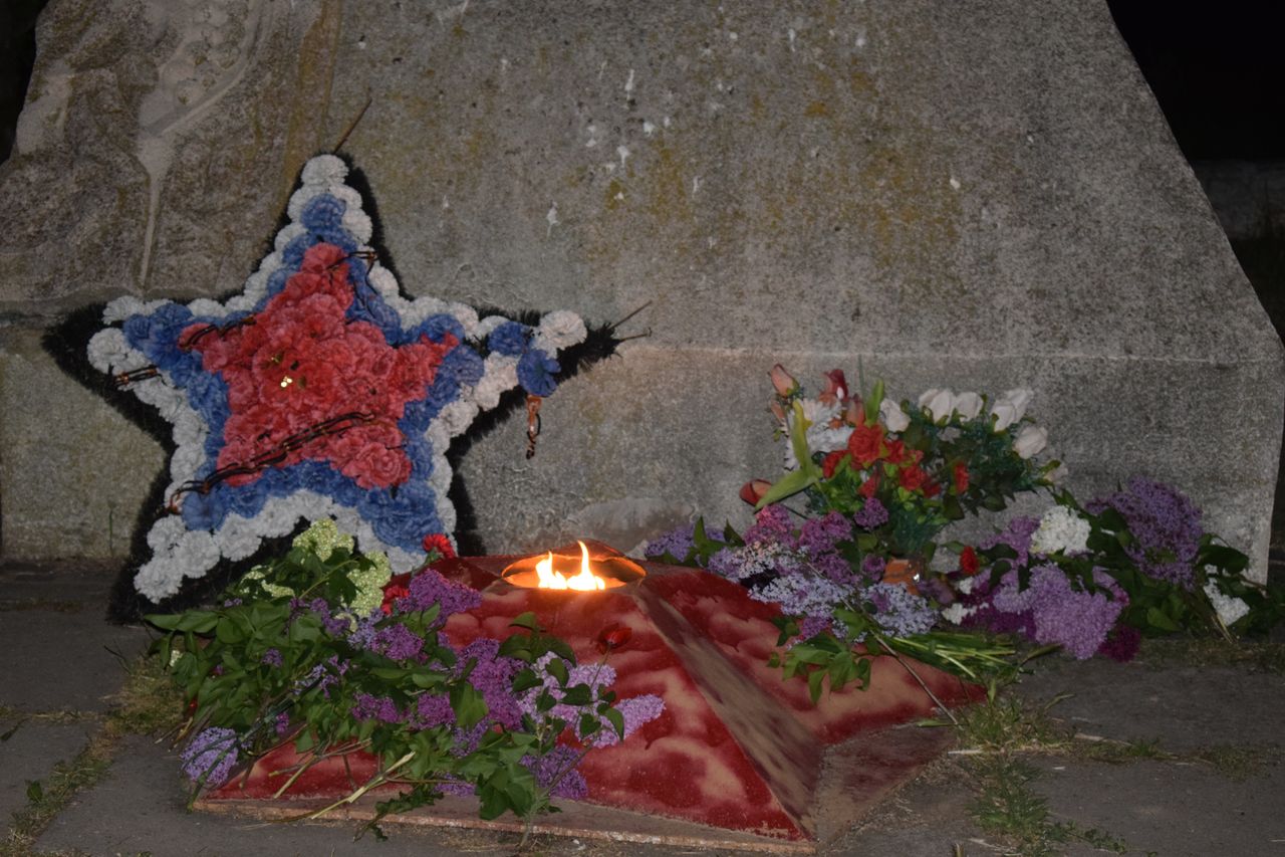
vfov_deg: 17.5
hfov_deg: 26.0
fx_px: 2784
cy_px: 428
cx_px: 642
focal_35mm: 78
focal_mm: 52
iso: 2000
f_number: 5.6
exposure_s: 1/60
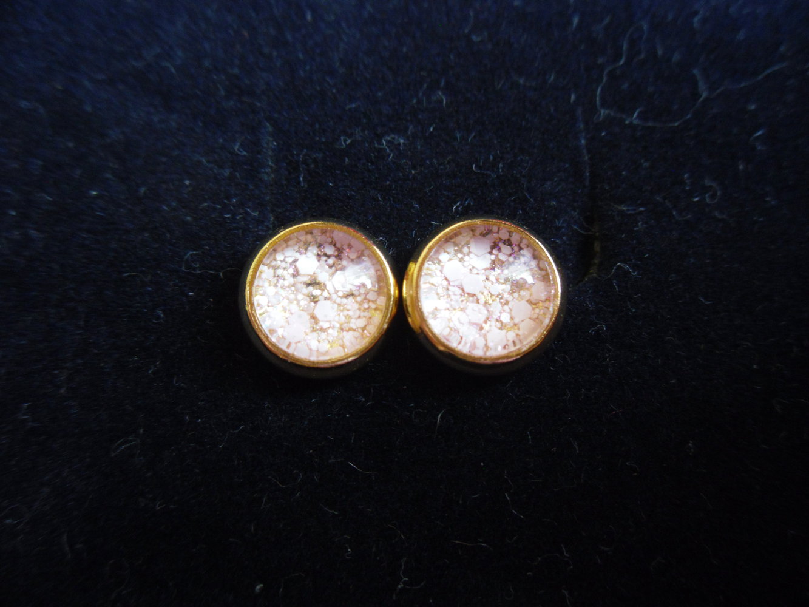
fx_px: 1052
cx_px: 404
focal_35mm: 45
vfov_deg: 32.2
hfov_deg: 42.1
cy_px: 304
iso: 400
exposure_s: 1/7
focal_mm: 6.3
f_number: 3.5
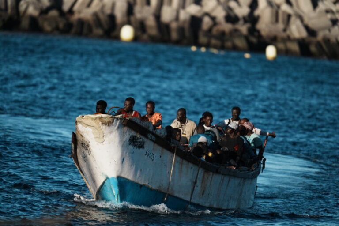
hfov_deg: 3.7
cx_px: 170
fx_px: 5273
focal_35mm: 560
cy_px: 113
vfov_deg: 2.5
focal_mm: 560
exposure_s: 1/4000
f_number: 4
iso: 320
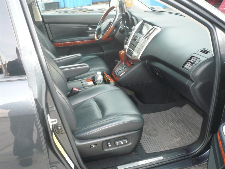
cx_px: 112
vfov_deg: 40.7
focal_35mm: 35
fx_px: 227
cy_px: 84
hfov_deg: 52.6
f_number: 3
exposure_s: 1/30
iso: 160
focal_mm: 5.7
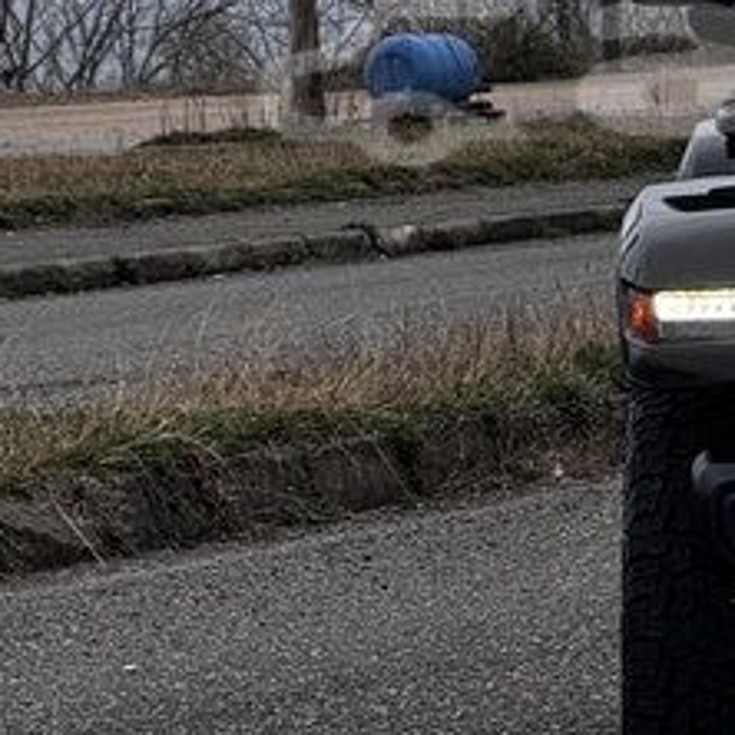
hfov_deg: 4.5
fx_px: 9177
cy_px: 63
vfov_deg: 4.6
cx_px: 1295
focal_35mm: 382
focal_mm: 15.66
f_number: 2.8
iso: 50
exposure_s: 1/367
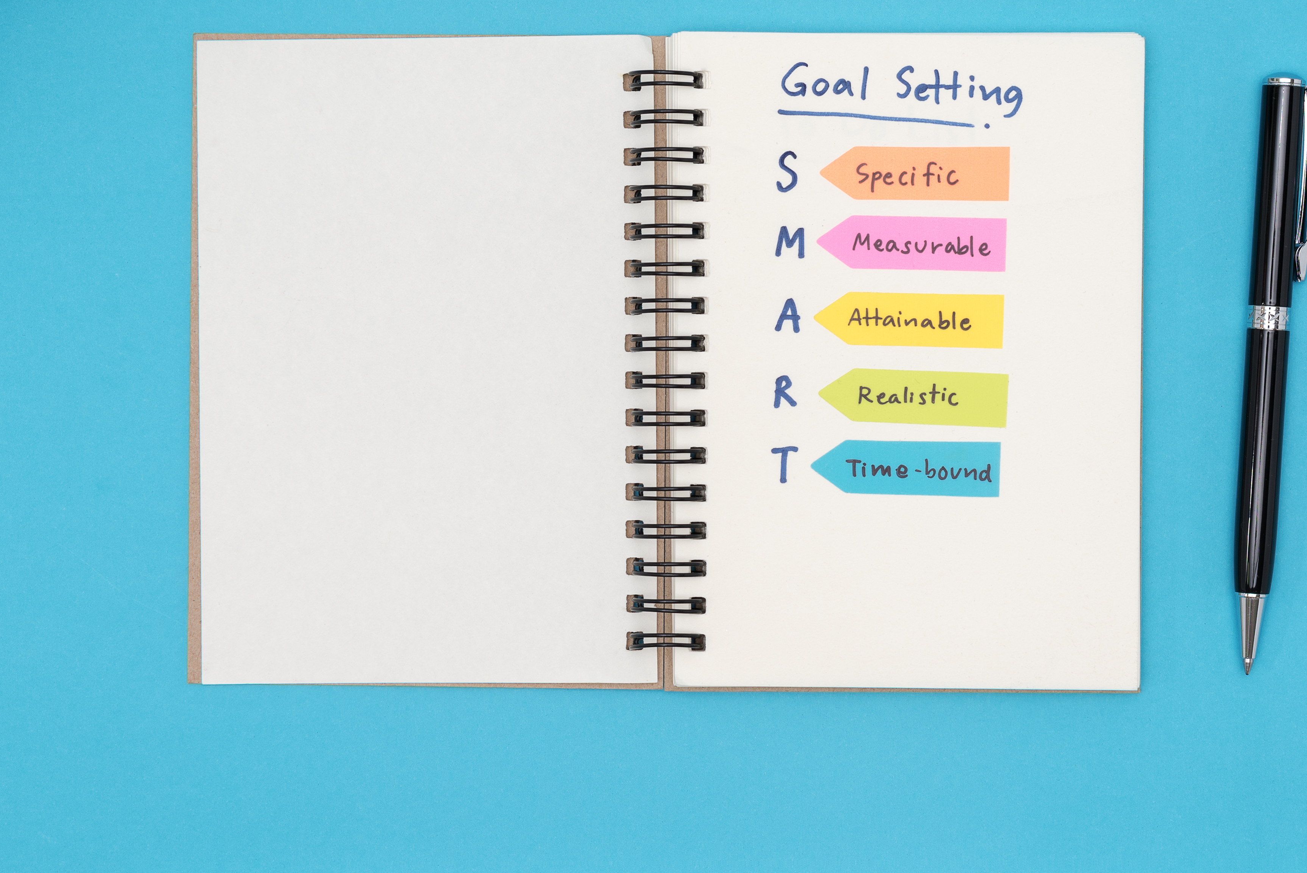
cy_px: 350
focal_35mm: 87
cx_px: 617
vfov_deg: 15.7
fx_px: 3160
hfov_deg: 23.4
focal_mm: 50
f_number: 8
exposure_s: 1/10
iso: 100
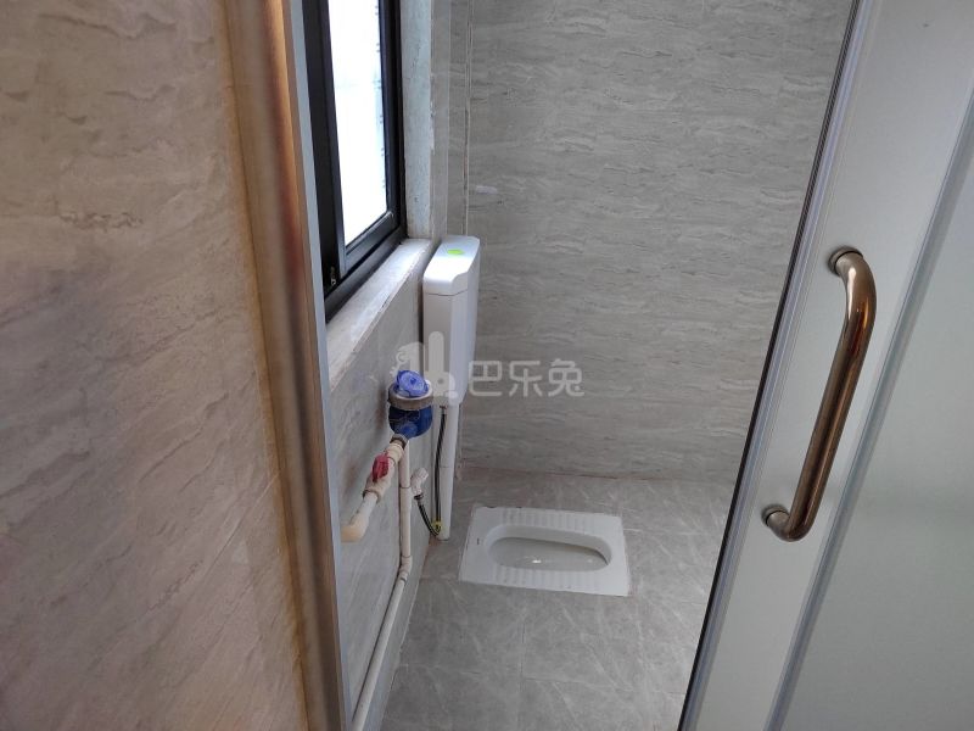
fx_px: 647
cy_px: 366
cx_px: 487
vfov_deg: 58.9
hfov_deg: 73.9
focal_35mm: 23
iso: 1788
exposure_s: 1/100
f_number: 1.9
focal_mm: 5.52
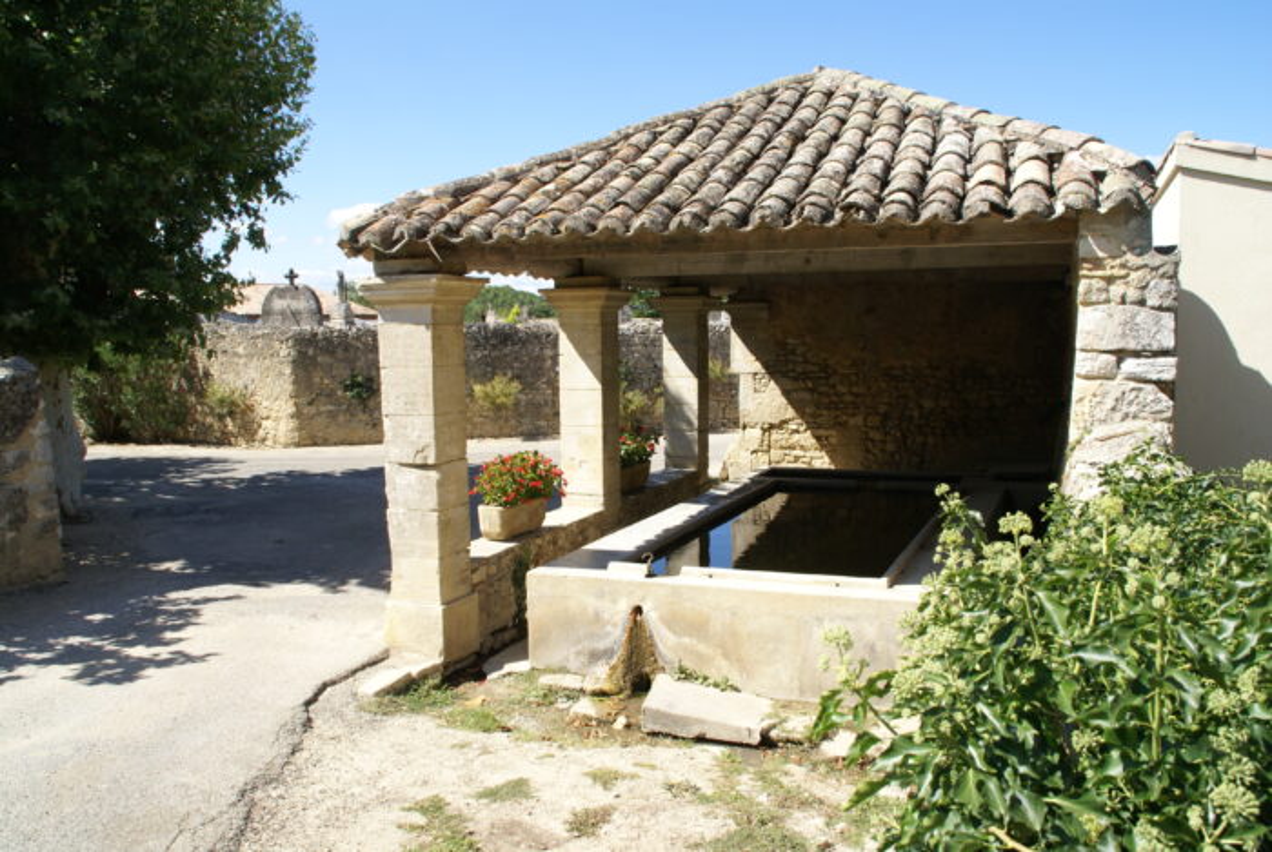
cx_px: 636
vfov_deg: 43.7
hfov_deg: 61.9
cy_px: 426
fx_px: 1062
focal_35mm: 30
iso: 100
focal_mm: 20
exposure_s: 1/80
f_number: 11
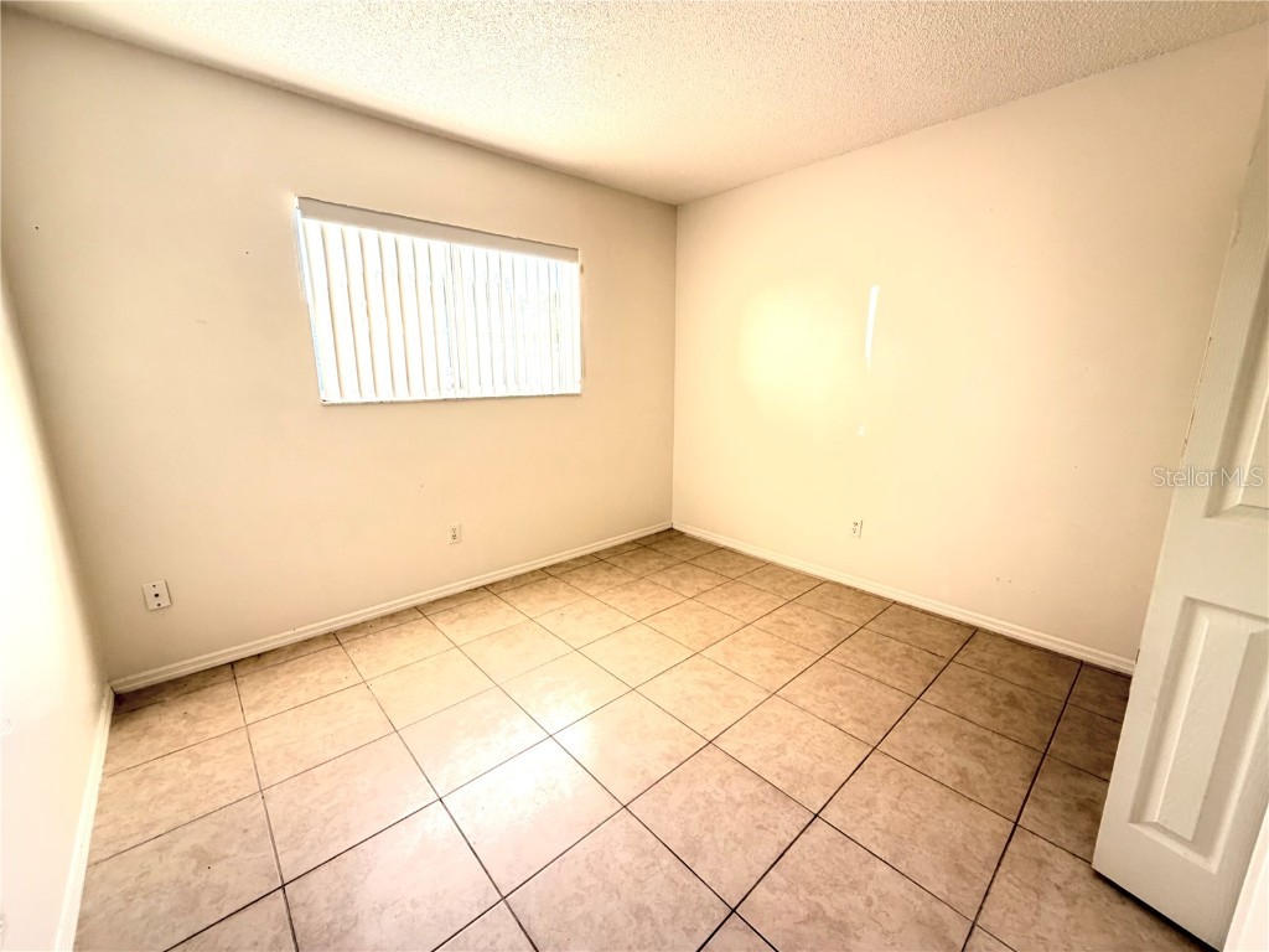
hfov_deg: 102.1
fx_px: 513
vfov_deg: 85.7
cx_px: 634
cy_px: 476
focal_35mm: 14
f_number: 2.2
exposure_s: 1/121
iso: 250
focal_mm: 2.22
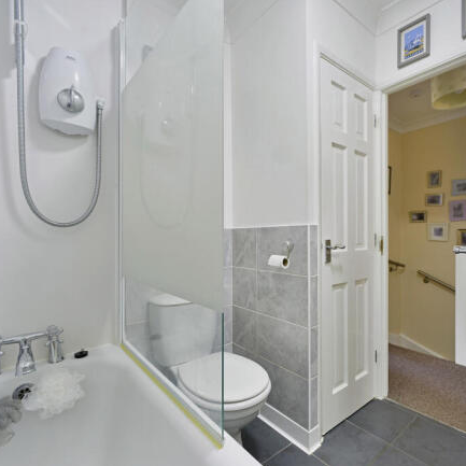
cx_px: 278
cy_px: 234
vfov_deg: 80.7
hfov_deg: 79.8
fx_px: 274
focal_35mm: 18
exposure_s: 1/13
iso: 400
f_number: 7.1
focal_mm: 14
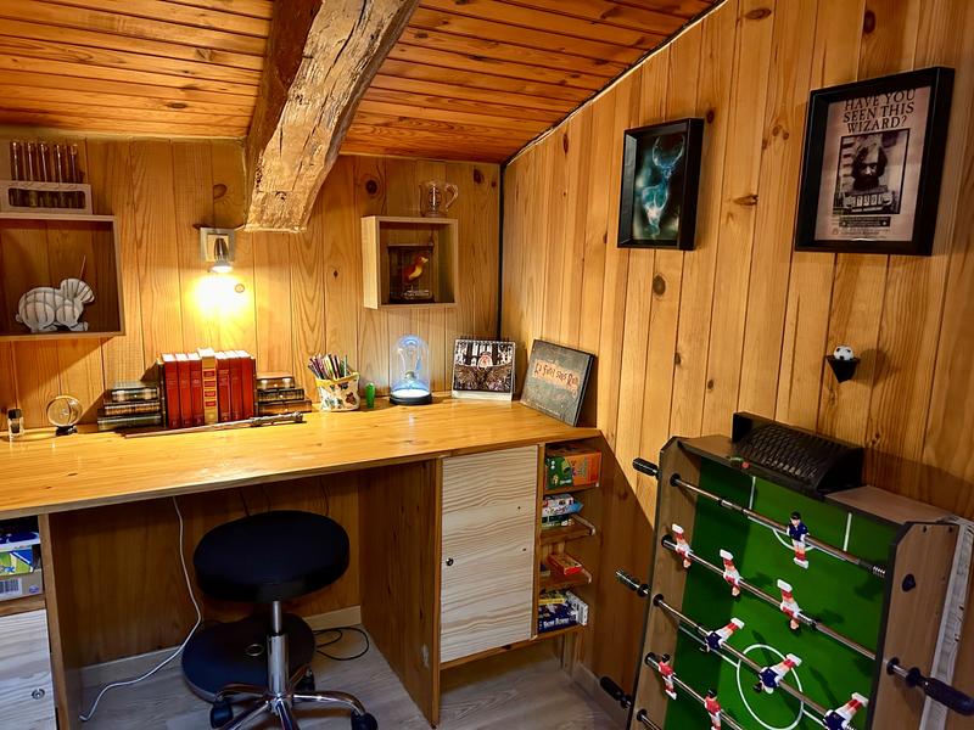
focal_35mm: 26
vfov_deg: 53.1
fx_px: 732
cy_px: 365
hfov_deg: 67.3
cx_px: 487
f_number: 1.5
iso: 500
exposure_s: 1/50
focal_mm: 5.7
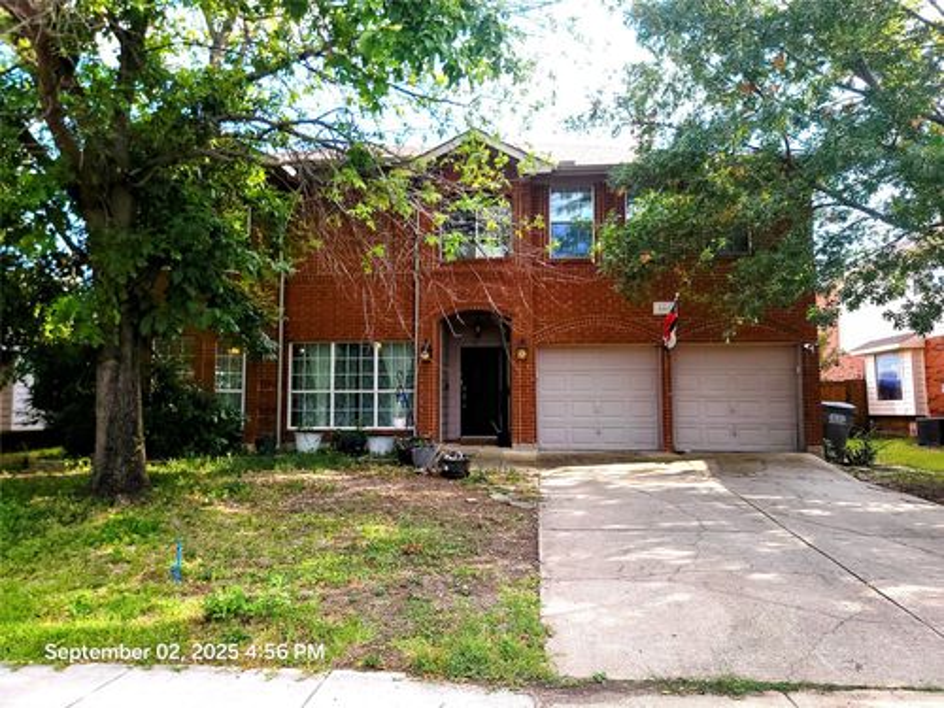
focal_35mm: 24
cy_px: 354
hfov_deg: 71.6
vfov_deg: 56.8
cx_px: 472
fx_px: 654
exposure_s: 1/145
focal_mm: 6.7
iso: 16
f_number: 1.8
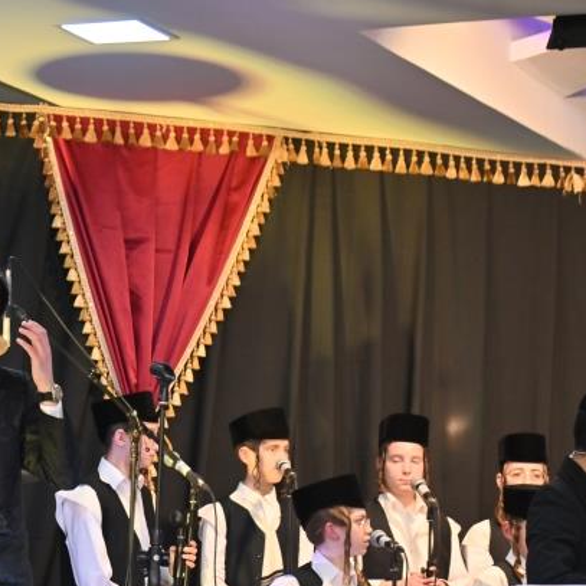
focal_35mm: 167
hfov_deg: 10.4
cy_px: 469
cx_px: -36
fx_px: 3198
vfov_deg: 10.4
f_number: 4
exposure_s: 1/200
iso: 500
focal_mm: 78
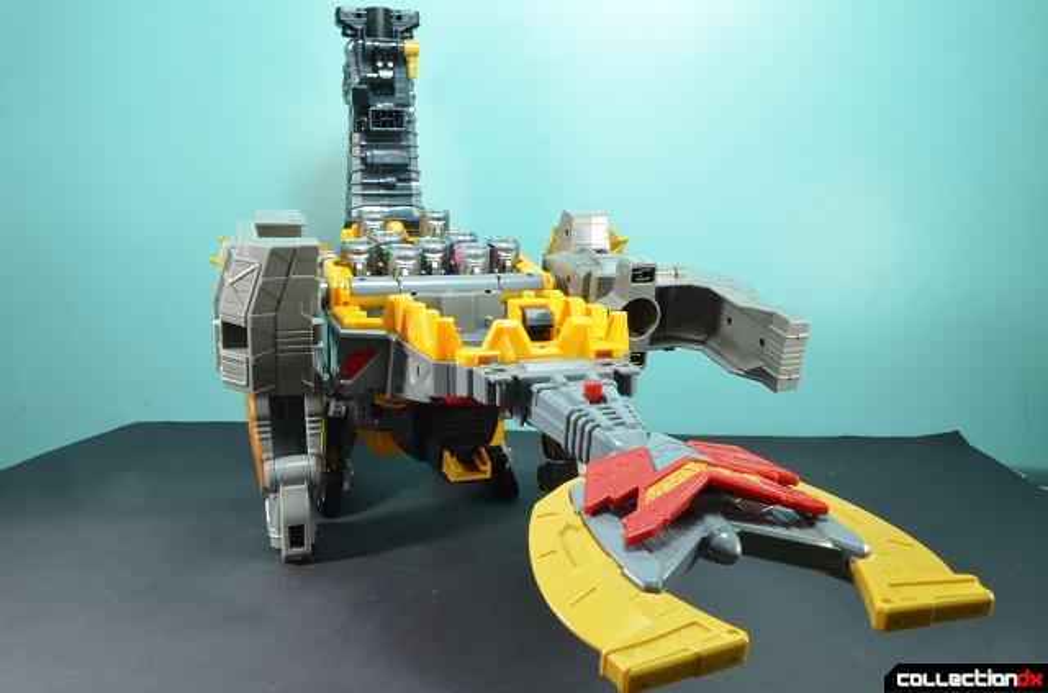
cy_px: 346
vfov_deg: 43.4
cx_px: 524
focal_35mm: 30
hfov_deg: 62.1
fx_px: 871
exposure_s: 2
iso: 100
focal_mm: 20
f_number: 20
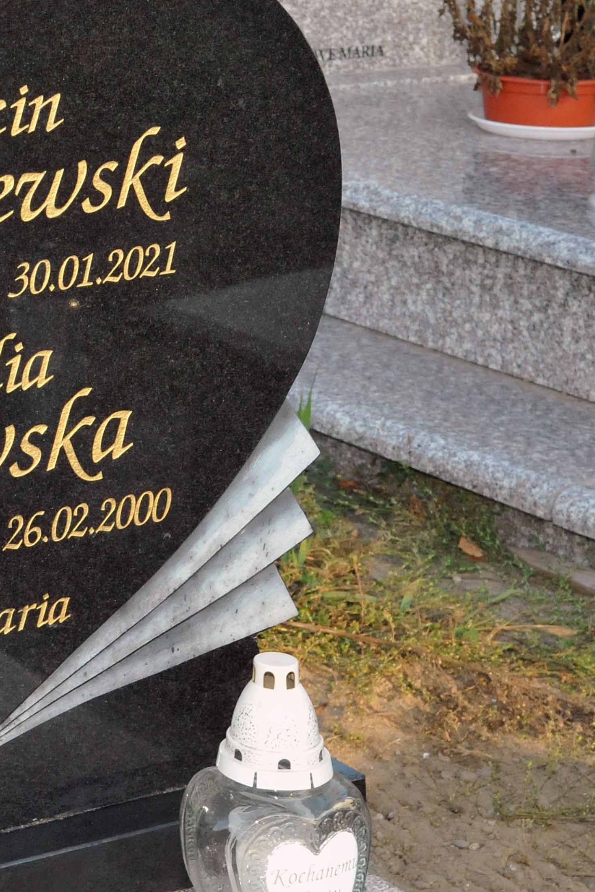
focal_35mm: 111
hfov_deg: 12.0
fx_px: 2752
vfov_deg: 18.4
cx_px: -195
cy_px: 438
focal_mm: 38
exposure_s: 1/250
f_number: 9
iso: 1000
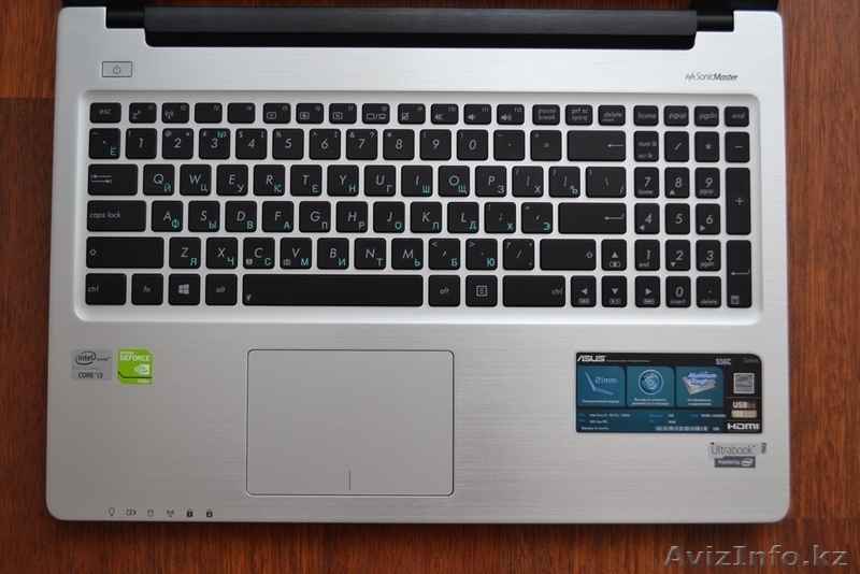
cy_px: 287
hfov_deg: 46.4
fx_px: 1004
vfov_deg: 31.9
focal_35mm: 42
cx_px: 430
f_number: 4.5
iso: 400
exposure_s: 1/25
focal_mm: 28
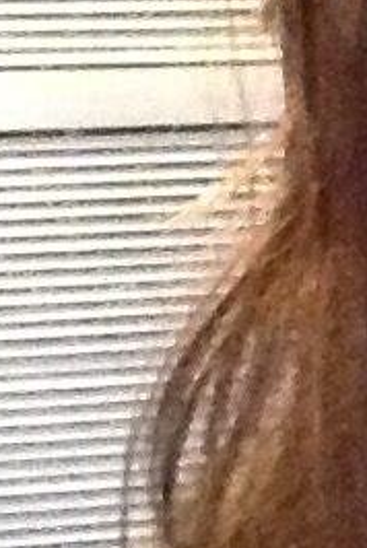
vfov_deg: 11.4
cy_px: -157
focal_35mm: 175
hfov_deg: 7.4
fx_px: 2669
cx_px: 866
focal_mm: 2.18
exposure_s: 1/15
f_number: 2.4
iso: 800
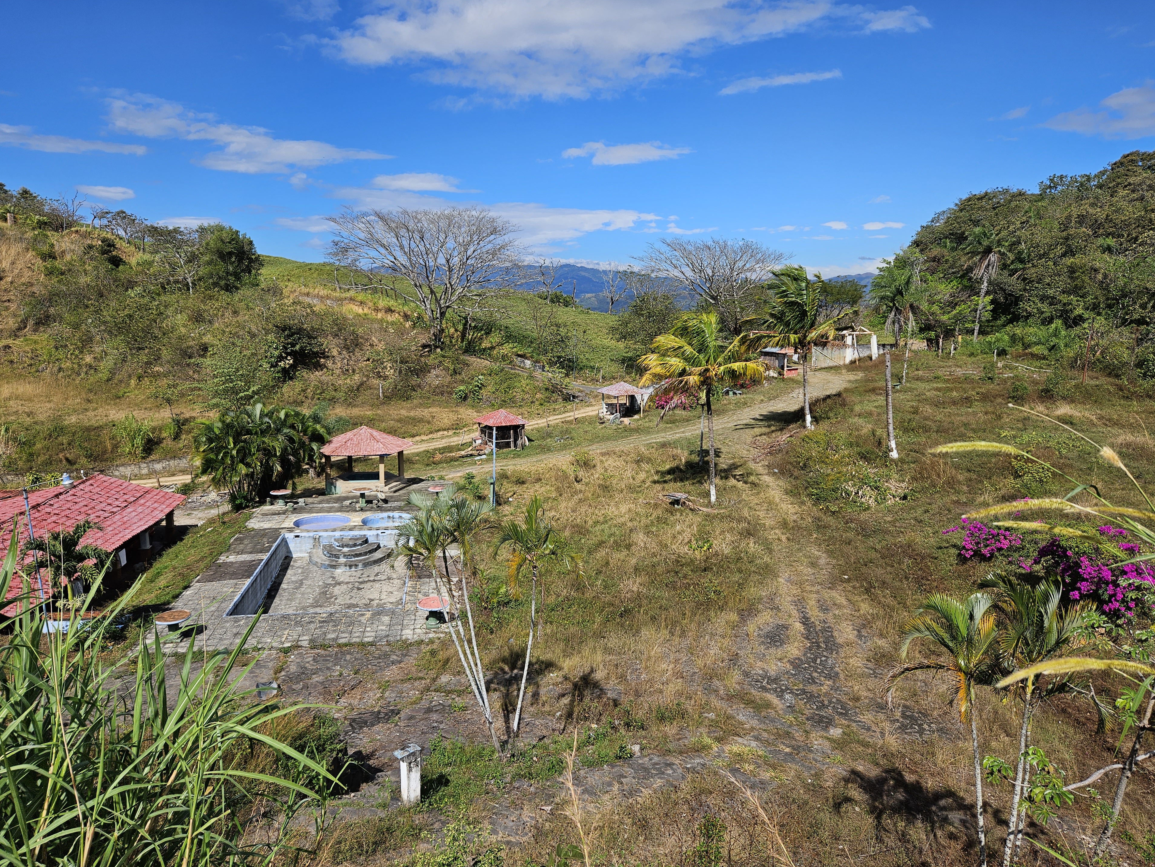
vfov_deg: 56.8
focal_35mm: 24
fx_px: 801
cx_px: 575
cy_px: 424
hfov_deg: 71.6
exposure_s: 1/2921
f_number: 1.8
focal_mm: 5.4
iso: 25
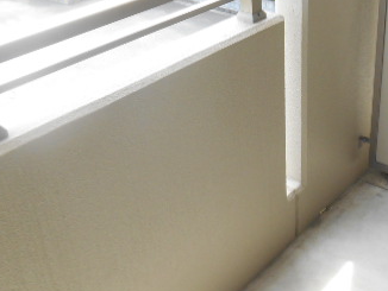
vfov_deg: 28.4
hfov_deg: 36.3
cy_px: 97
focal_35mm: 51
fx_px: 572
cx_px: 305
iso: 250
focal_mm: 4.7
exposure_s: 1/250
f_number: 3.4
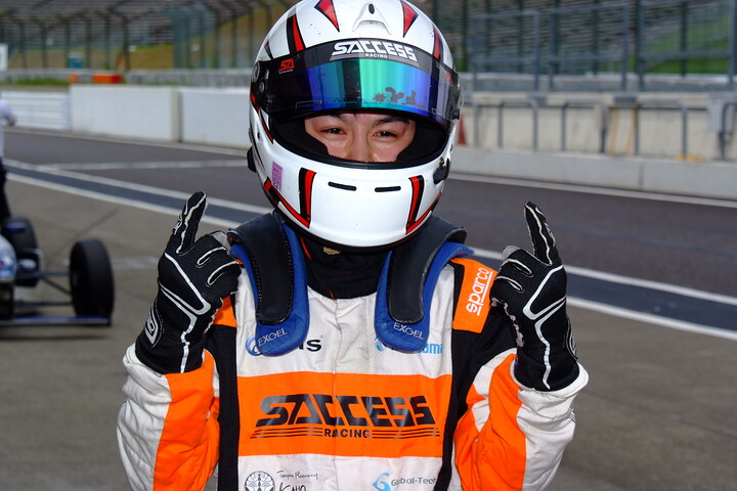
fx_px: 2149
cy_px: 246
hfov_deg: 19.5
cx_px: 368
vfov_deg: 13.0
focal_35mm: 105
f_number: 8
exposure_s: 1/250
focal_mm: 70
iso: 100
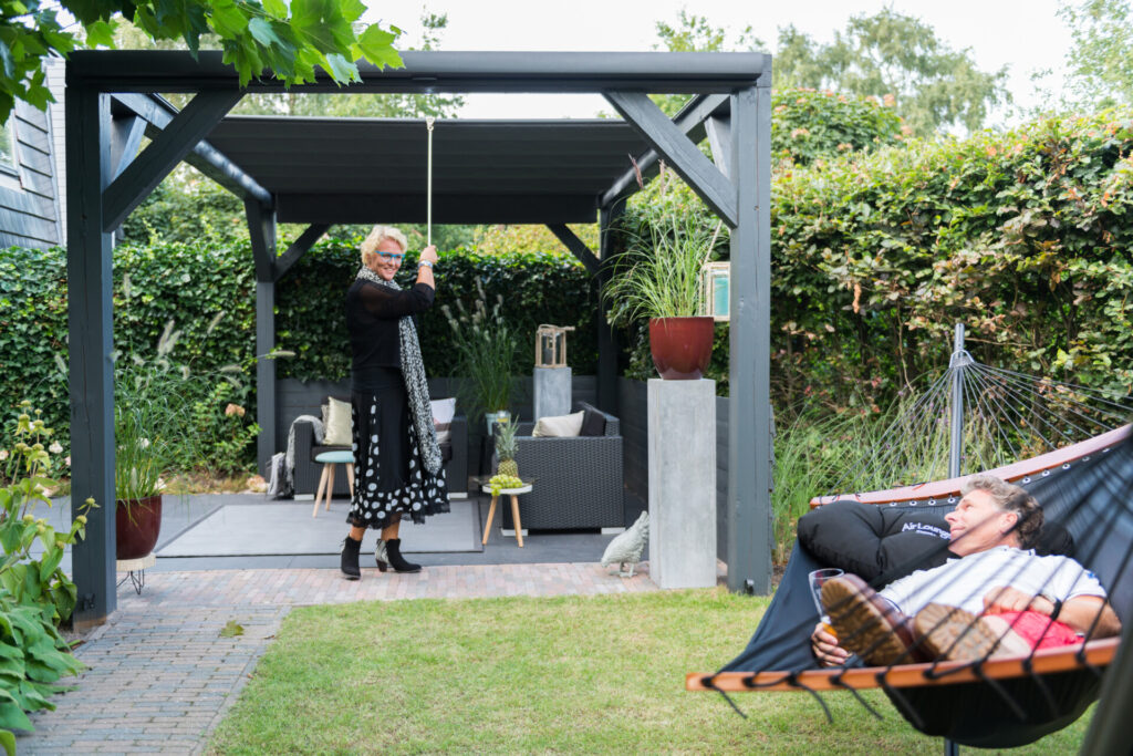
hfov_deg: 58.7
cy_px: 378
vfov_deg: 41.1
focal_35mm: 32
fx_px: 1007
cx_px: 566
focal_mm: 32
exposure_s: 1/160
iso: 250
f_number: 2.8
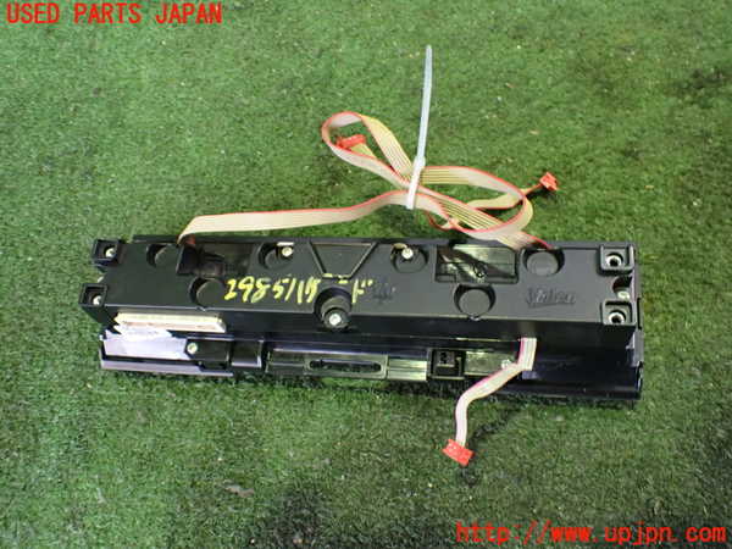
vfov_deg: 46.8
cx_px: 366
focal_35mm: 30
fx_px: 634
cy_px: 274
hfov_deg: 60.0
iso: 800
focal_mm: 5.4
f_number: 2.3
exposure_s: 1/40
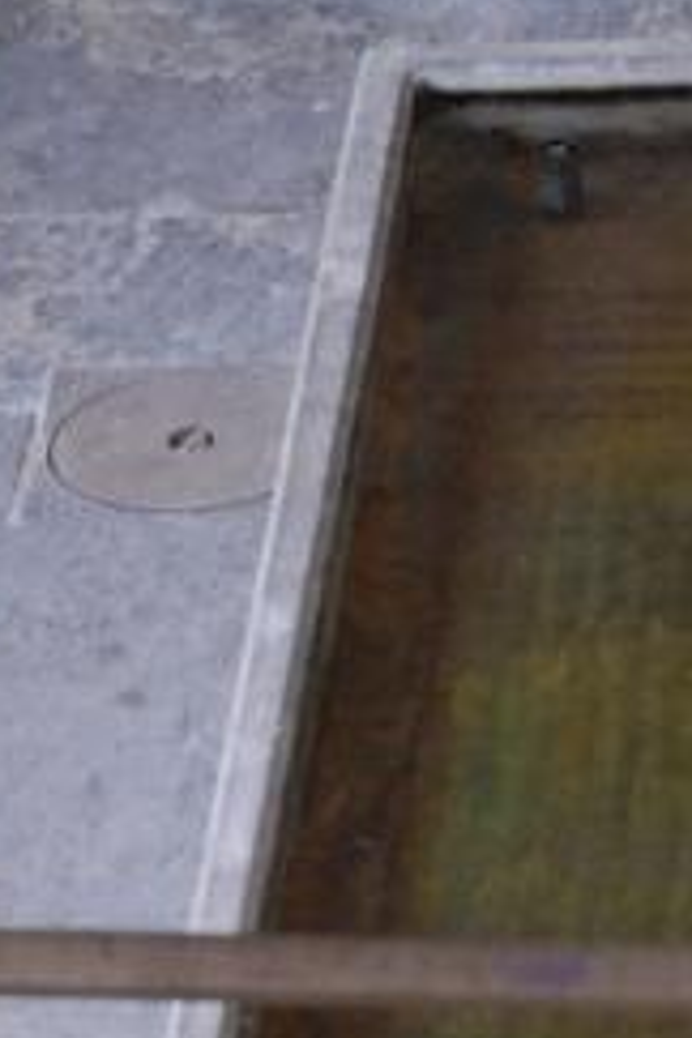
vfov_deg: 6.7
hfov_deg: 4.5
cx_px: 468
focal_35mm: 308
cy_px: 1194
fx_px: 8880
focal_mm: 46
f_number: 4.5
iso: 500
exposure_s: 1/60
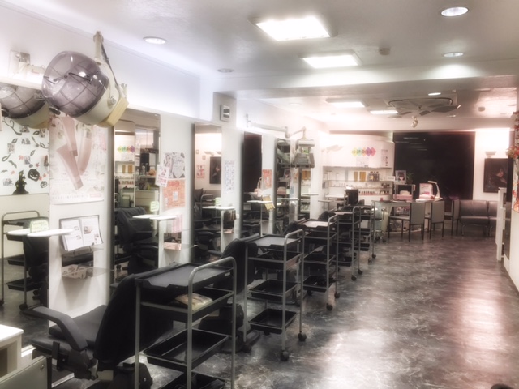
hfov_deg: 61.7
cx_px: 260
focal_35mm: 29
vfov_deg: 48.2
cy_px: 194
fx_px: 435
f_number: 2.2
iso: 32
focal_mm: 4.15
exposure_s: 1/50
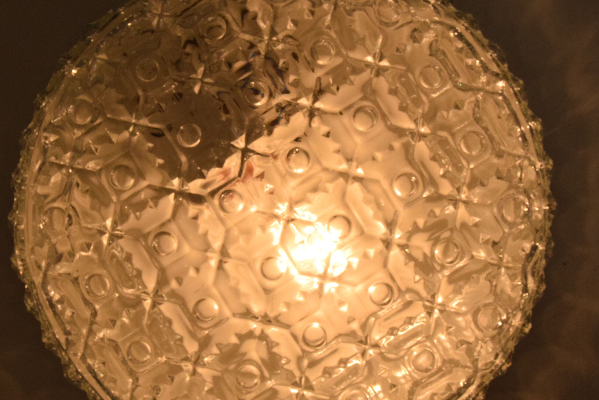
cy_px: 187
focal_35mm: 109
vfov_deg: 12.6
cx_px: 260
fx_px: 1815
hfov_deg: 18.7
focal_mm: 48
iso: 1600
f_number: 16
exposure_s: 1/1000
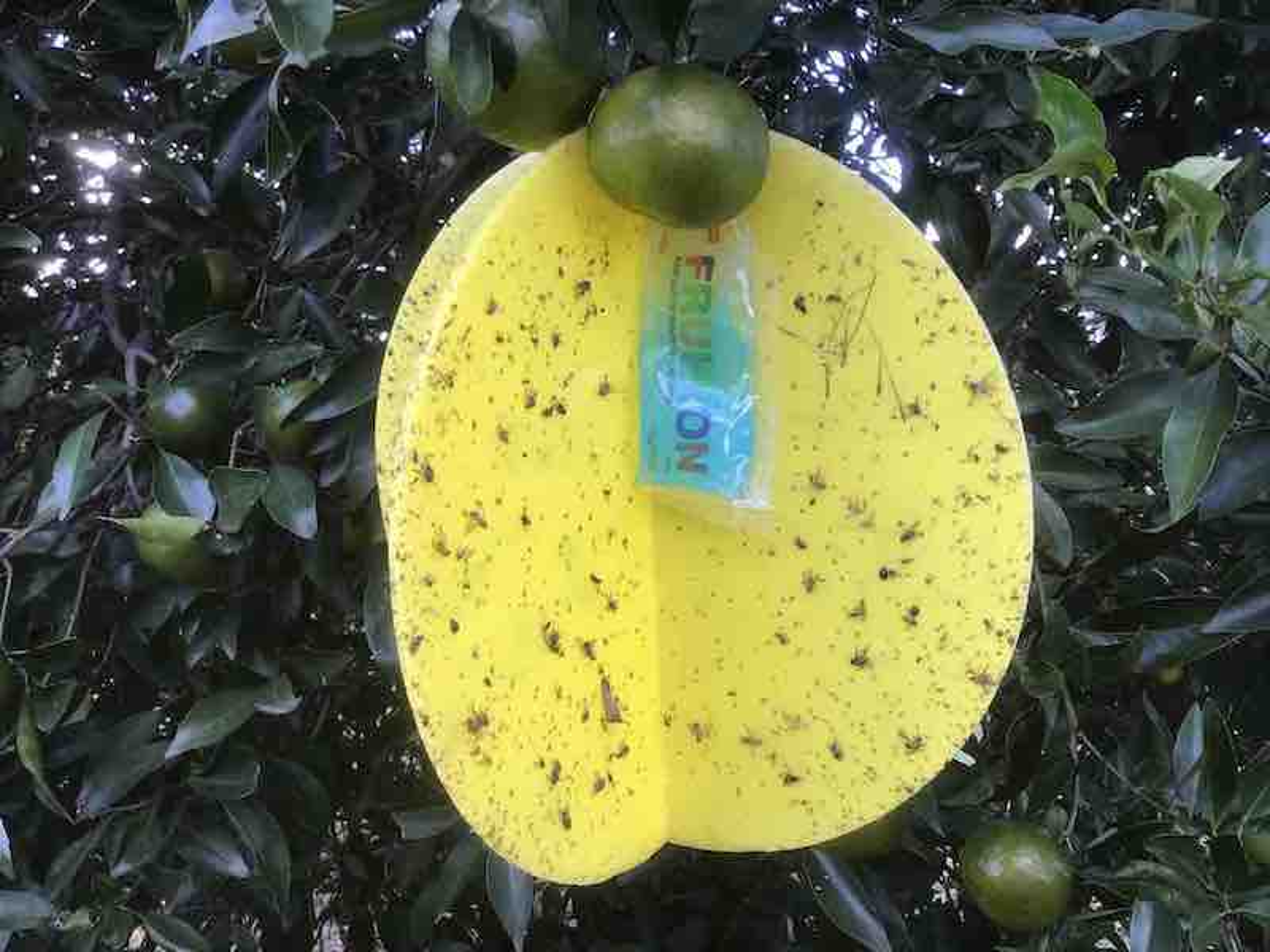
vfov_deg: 45.4
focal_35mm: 31
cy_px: 476
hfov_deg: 58.4
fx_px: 1137
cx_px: 635
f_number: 2.4
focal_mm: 3.3
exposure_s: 1/100
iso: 32
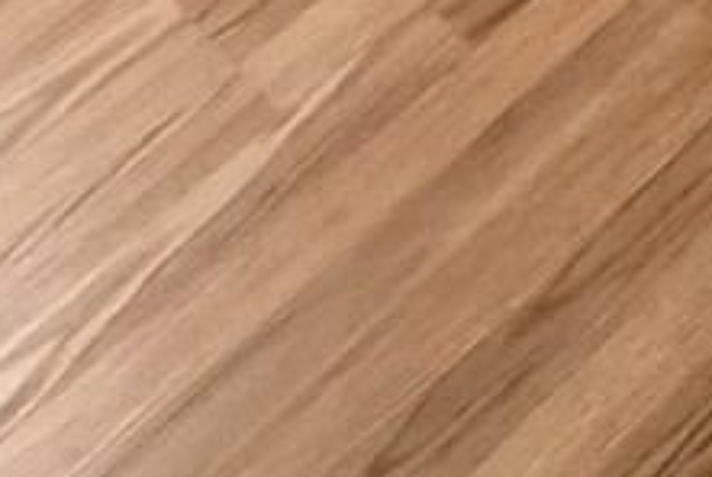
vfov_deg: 7.0
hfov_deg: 13.3
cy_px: -1718
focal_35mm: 101
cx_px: 1817
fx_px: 2000
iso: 125
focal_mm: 2.22
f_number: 2.2
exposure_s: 1/120
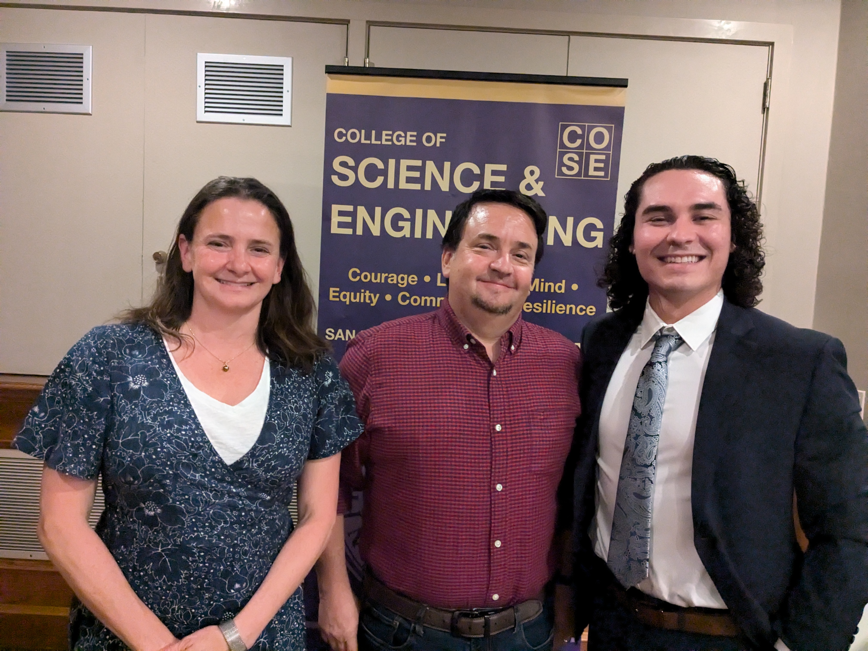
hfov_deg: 65.3
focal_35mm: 27
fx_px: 677
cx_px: 434
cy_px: 326
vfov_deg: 51.4
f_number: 1.73
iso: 2581
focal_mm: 4.38
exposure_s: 1/120
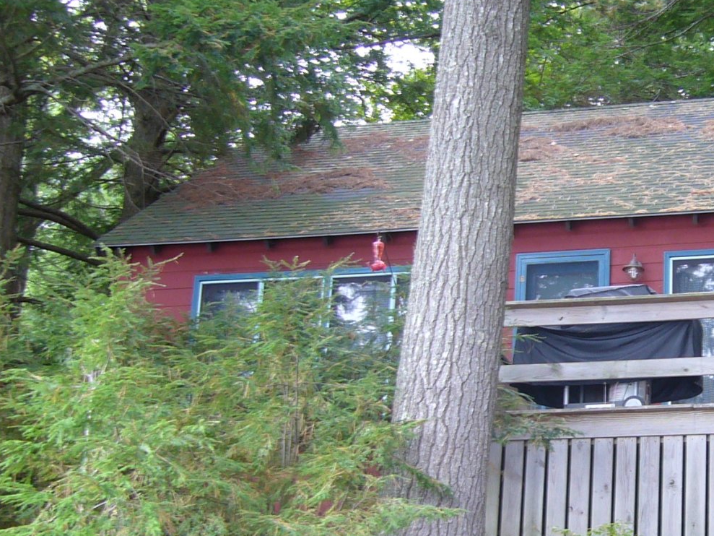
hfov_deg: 24.8
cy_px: 347
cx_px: 596
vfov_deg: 19.1
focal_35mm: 77
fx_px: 1588
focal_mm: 5.8
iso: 80
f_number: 2.8
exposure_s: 1/30
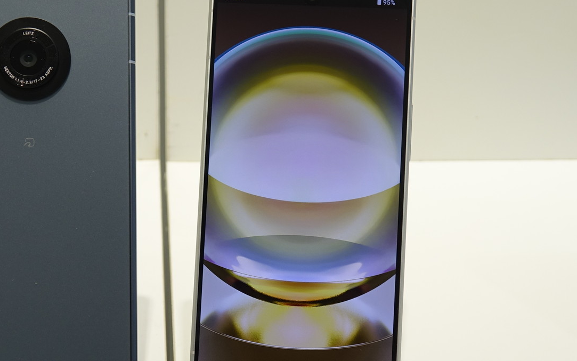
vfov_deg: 19.1
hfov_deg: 30.0
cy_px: 216
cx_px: 198
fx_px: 1069
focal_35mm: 68
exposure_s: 1/50
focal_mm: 12.04
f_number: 2.8
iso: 100
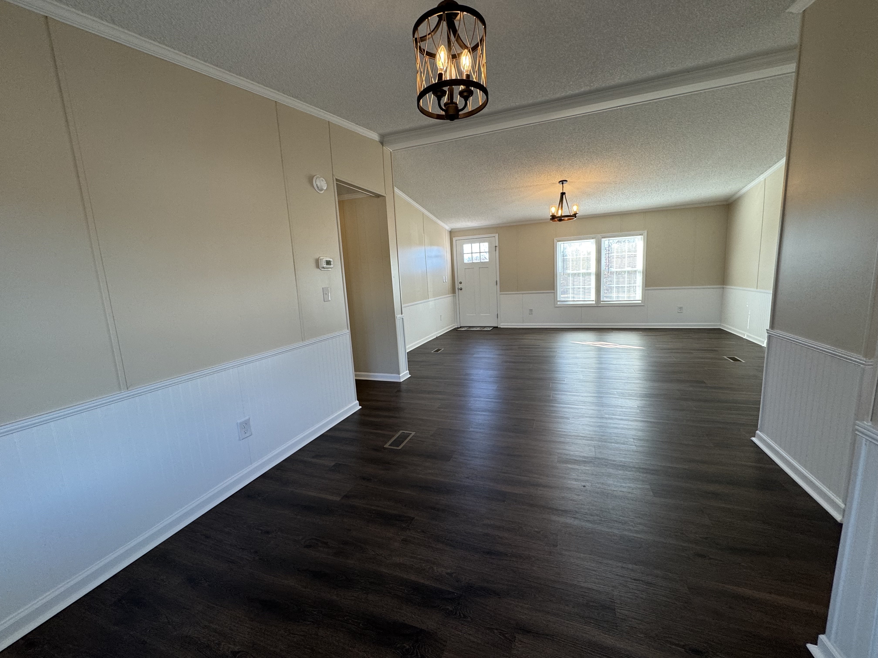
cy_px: 329
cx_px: 439
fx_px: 355
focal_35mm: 14
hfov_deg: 102.1
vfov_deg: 85.7
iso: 125
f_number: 2.2
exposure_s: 1/120
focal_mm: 2.22
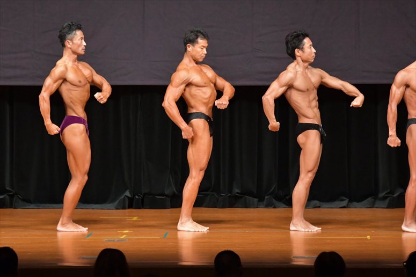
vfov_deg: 5.4
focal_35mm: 255
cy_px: 138
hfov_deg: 8.1
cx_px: 208
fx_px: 2945
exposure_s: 1/400
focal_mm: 170
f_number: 5.6
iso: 6400
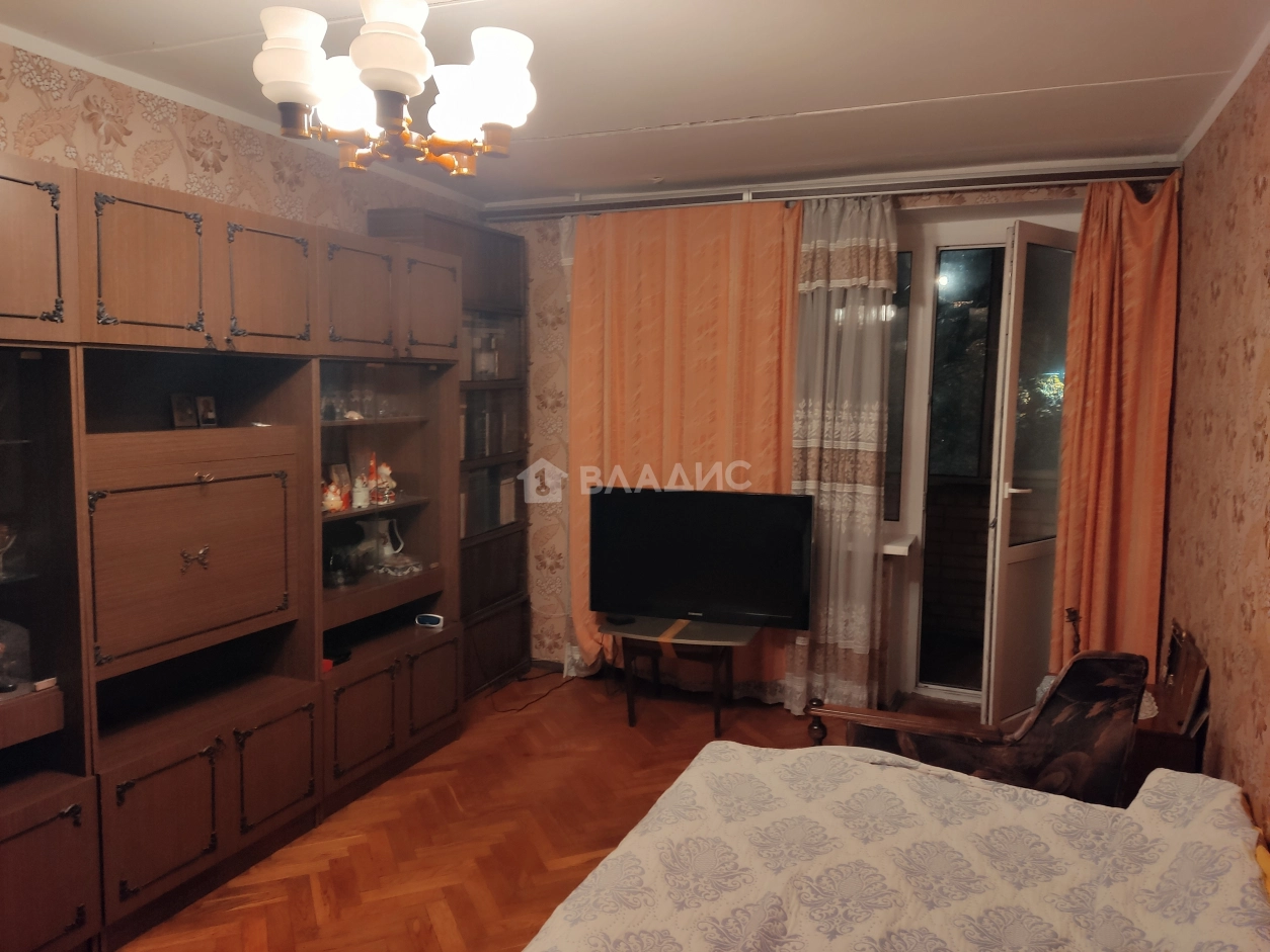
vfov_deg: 54.9
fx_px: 917
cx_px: 635
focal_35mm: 25
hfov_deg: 69.4
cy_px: 476
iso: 234
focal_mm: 4.71
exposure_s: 1/25
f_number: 1.79
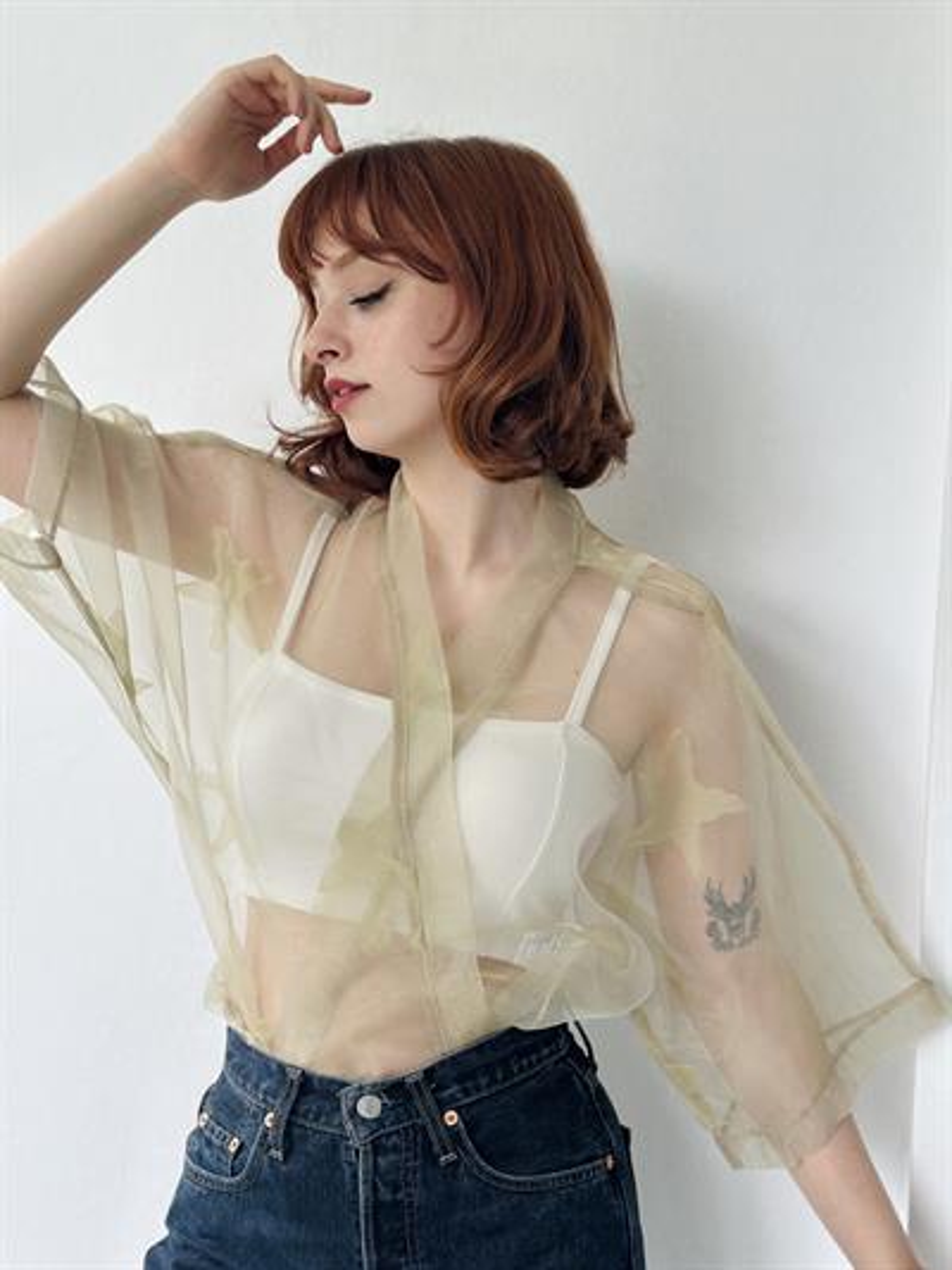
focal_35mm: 48
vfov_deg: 39.6
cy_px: 635
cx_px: 476
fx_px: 1759
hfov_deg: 30.3
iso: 80
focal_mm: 6.86
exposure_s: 1/221
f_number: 1.78
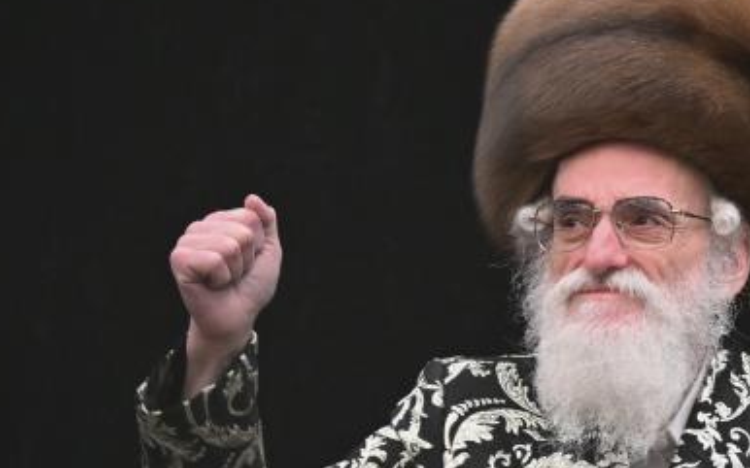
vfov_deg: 3.1
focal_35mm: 424
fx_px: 8664
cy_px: 408
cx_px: 548
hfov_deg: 5.0
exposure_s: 1/250
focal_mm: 105
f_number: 2.8
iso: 320
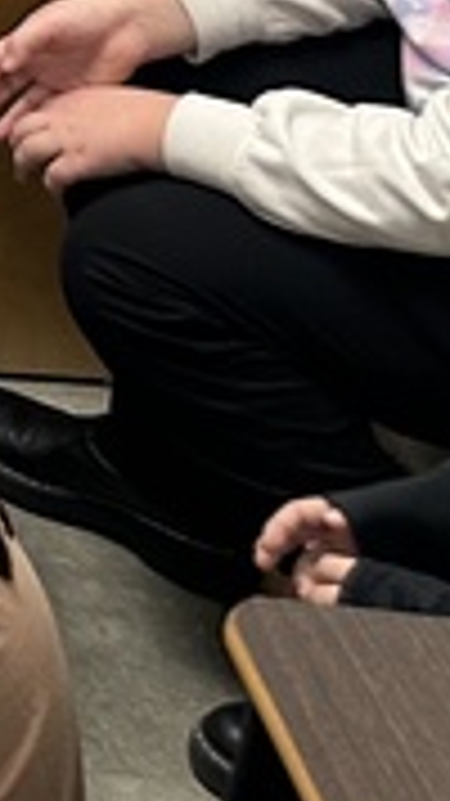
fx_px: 3185
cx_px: -1678
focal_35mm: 150
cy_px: -508
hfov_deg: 6.0
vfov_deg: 13.3
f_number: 1.78
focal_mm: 6.86
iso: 125
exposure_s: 1/60
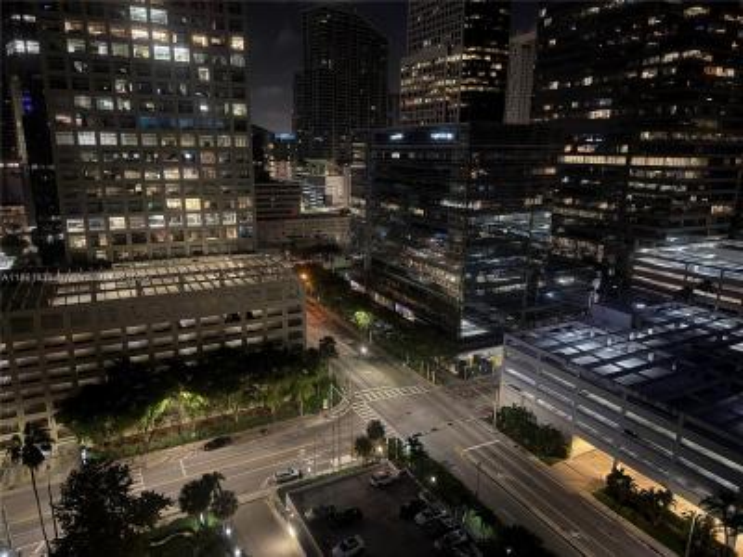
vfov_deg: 56.8
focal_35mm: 24
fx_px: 515
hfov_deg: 71.6
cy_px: 278
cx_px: 372
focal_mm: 6.76
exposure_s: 1/18
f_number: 1.78
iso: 1000
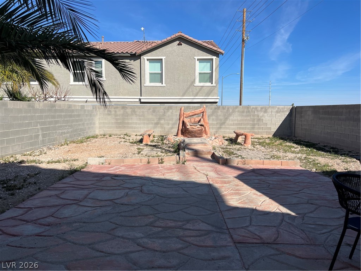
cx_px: 180
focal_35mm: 26
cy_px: 136
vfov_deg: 53.1
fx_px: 271
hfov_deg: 67.3
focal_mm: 5.7
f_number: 1.5
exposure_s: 1/6211
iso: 50
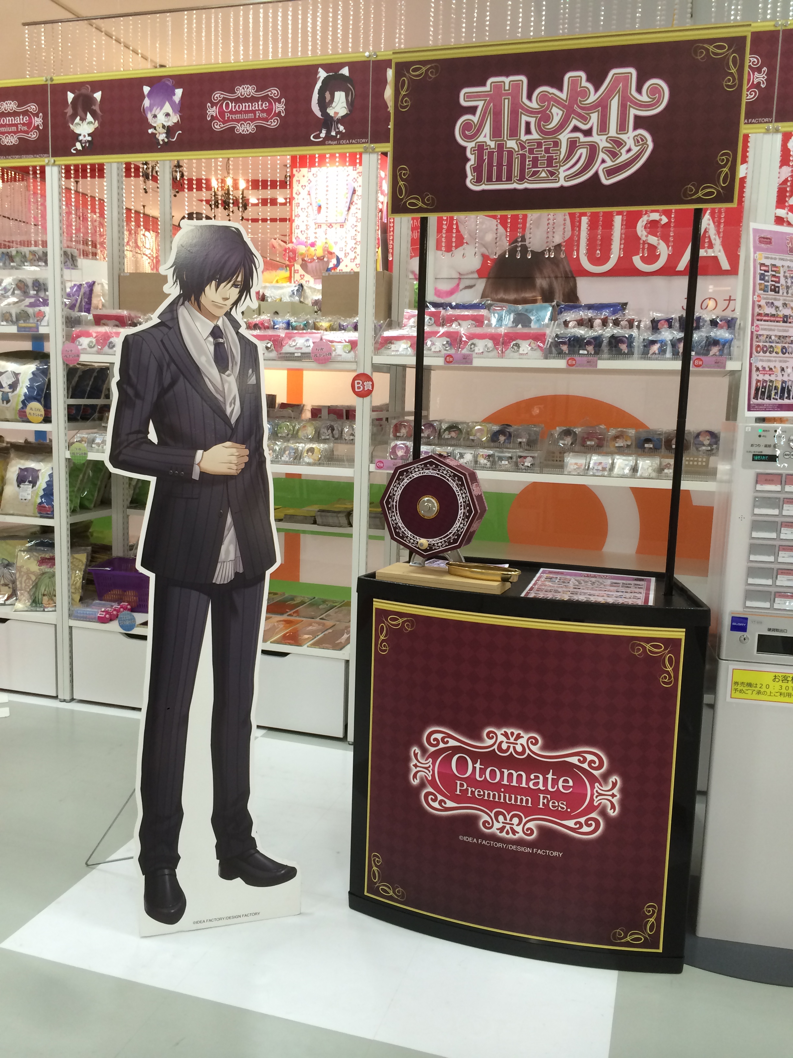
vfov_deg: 60.0
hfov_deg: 46.8
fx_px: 916
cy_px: 529
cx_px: 396
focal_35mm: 30
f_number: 2.2
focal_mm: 4.12
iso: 40
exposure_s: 1/40
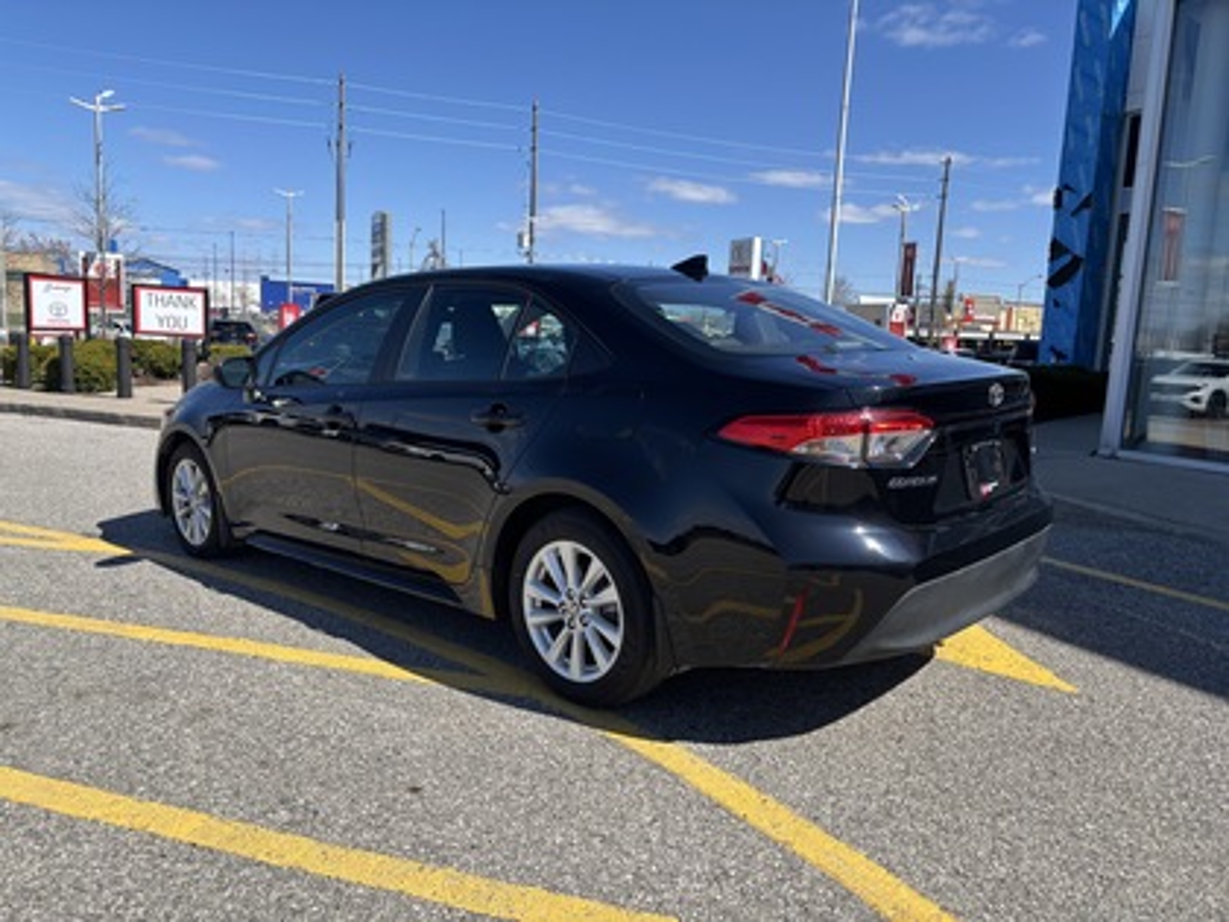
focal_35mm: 26
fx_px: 923
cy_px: 461
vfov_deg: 53.1
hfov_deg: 67.3
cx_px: 614
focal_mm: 5.96
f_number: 1.6
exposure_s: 1/2857
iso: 50
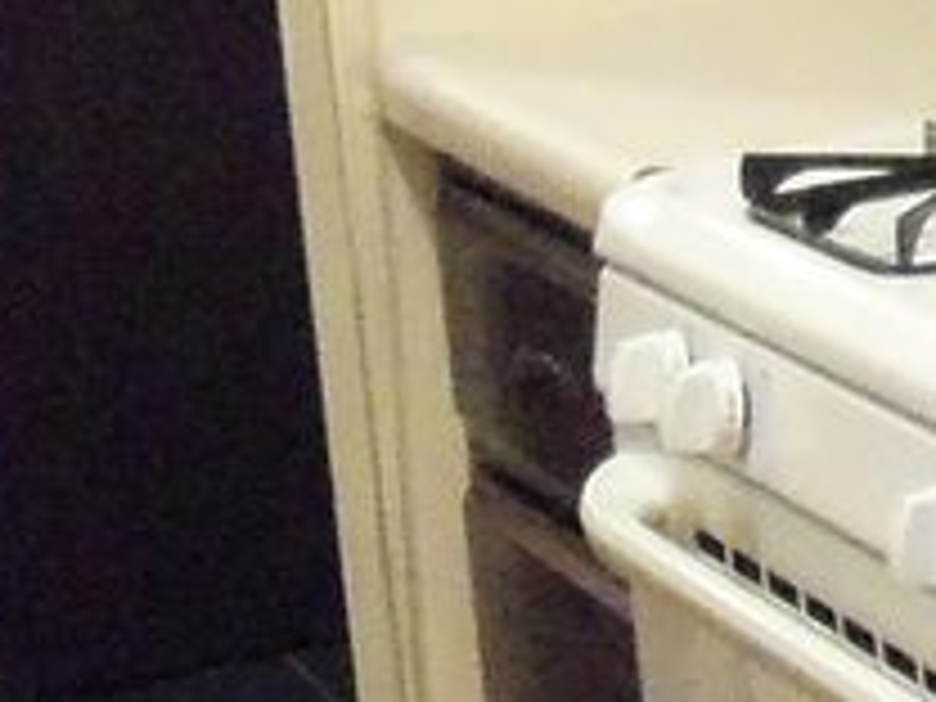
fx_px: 5435
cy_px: 86
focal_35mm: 201
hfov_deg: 9.7
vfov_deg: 7.4
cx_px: 1228
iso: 400
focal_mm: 5.2
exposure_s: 1/25
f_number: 3.4
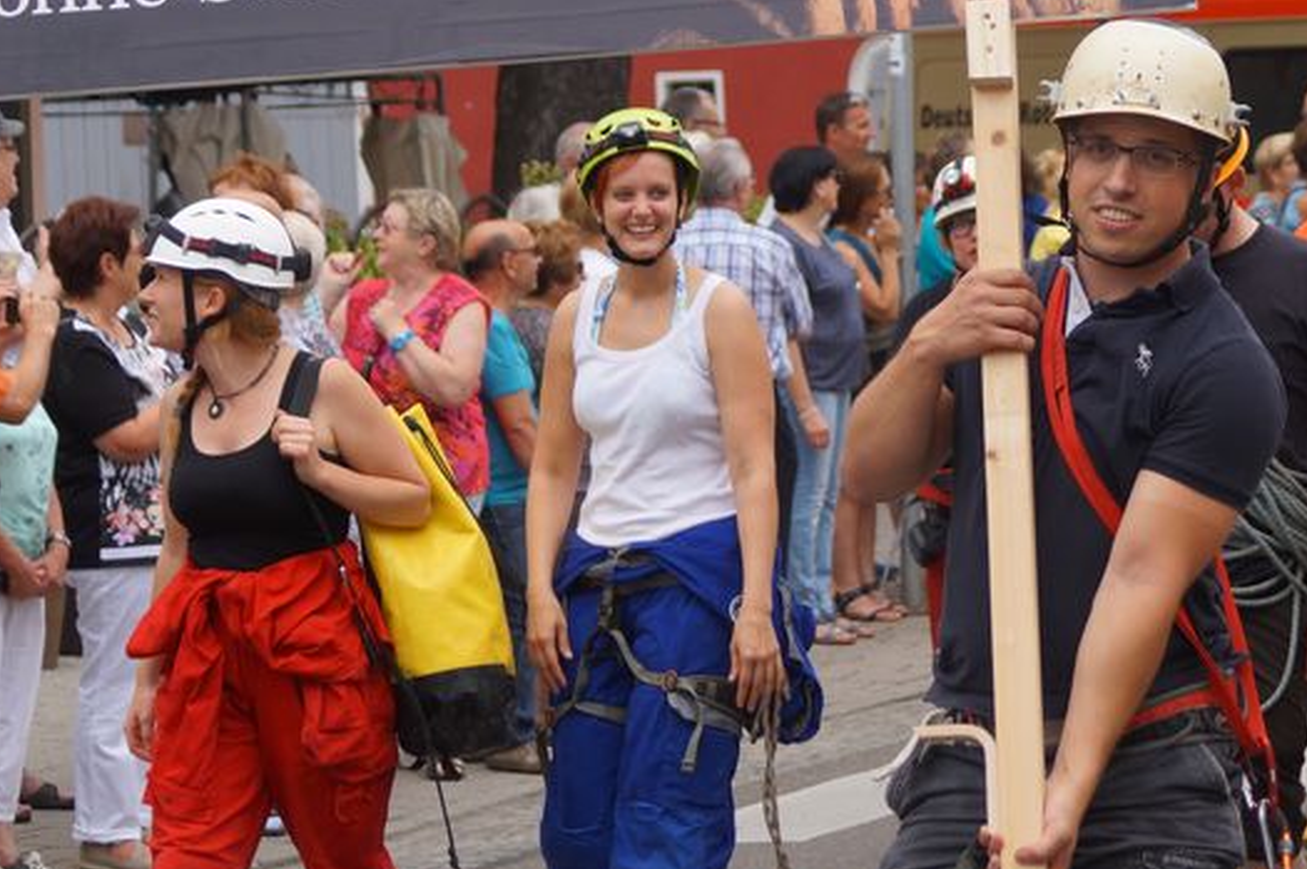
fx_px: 5839
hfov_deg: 12.8
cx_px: 876
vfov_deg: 8.5
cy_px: 280
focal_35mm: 161
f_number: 4.5
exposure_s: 1/250
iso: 100
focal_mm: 55
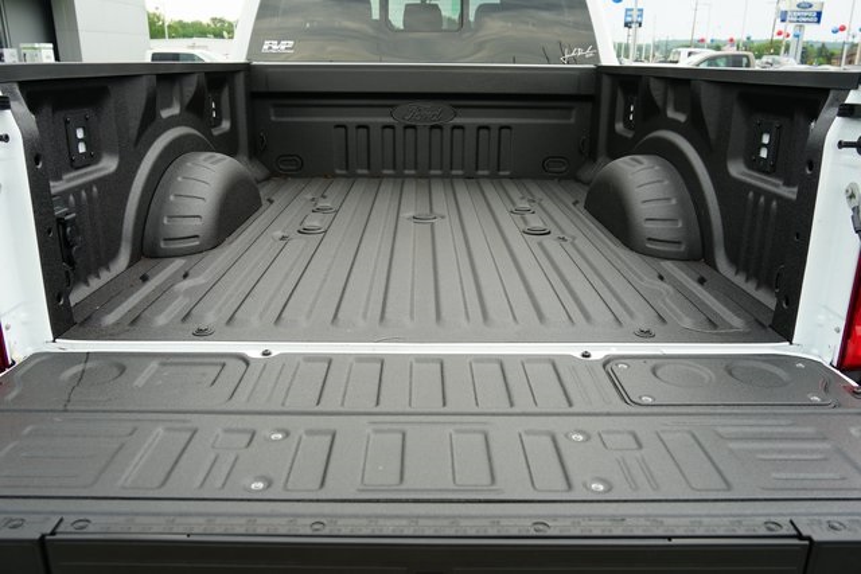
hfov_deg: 65.5
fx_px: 670
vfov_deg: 46.4
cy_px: 287
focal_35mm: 28
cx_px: 430
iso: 100
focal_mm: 28
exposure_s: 1/60
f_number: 5.6
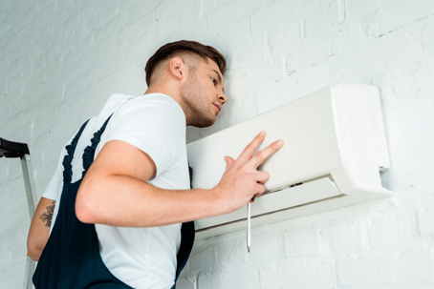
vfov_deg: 27.0
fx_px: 603
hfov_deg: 39.6
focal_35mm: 50
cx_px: 217
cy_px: 144
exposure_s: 1/160
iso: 400
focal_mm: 50
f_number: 3.5
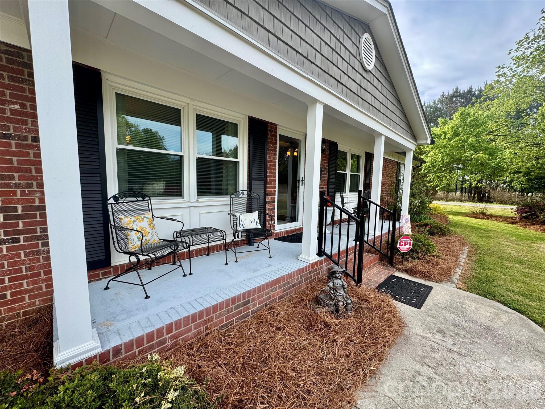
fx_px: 220
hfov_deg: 102.1
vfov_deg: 85.7
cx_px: 272
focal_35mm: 14
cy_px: 204
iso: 40
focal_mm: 2.22
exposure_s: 1/421
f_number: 2.2
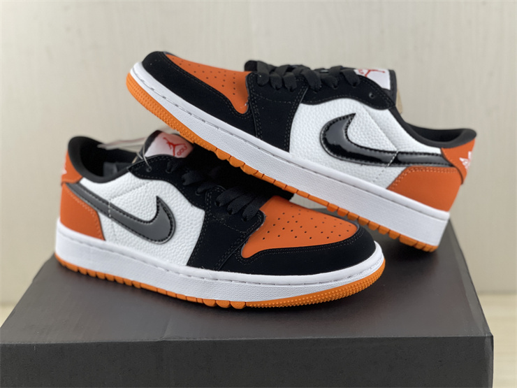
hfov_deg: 30.3
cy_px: 194
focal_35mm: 64
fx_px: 956
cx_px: 258
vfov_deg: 22.9
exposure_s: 1/100
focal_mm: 7.5
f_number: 2.2
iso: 125
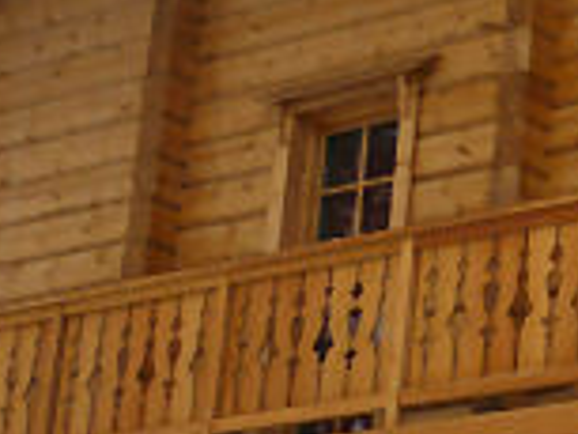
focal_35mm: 151
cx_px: 990
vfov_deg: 9.8
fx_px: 2523
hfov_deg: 12.1
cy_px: 311
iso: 80
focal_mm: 5.5
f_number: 2.8
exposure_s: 1/800
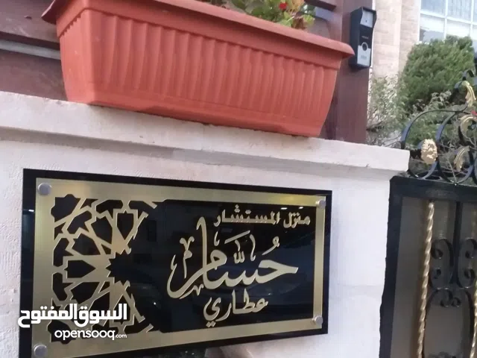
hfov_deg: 65.3
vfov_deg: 51.4
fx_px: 372
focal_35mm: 27
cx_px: 238
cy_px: 179
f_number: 1.9
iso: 400
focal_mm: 3.6
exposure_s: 1/25
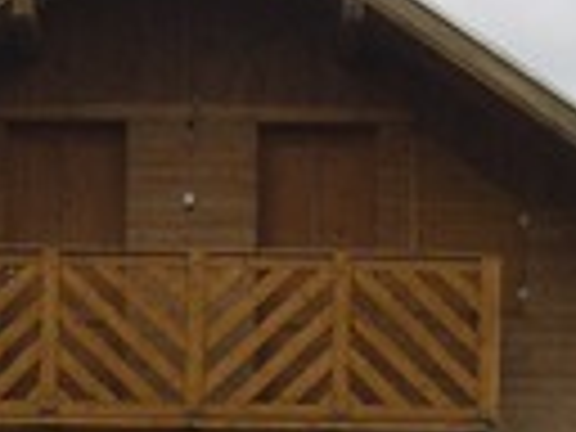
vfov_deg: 7.3
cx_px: 180
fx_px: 3295
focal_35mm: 198
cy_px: 778
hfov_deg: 10.0
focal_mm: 6.3
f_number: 4.4
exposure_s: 1/640
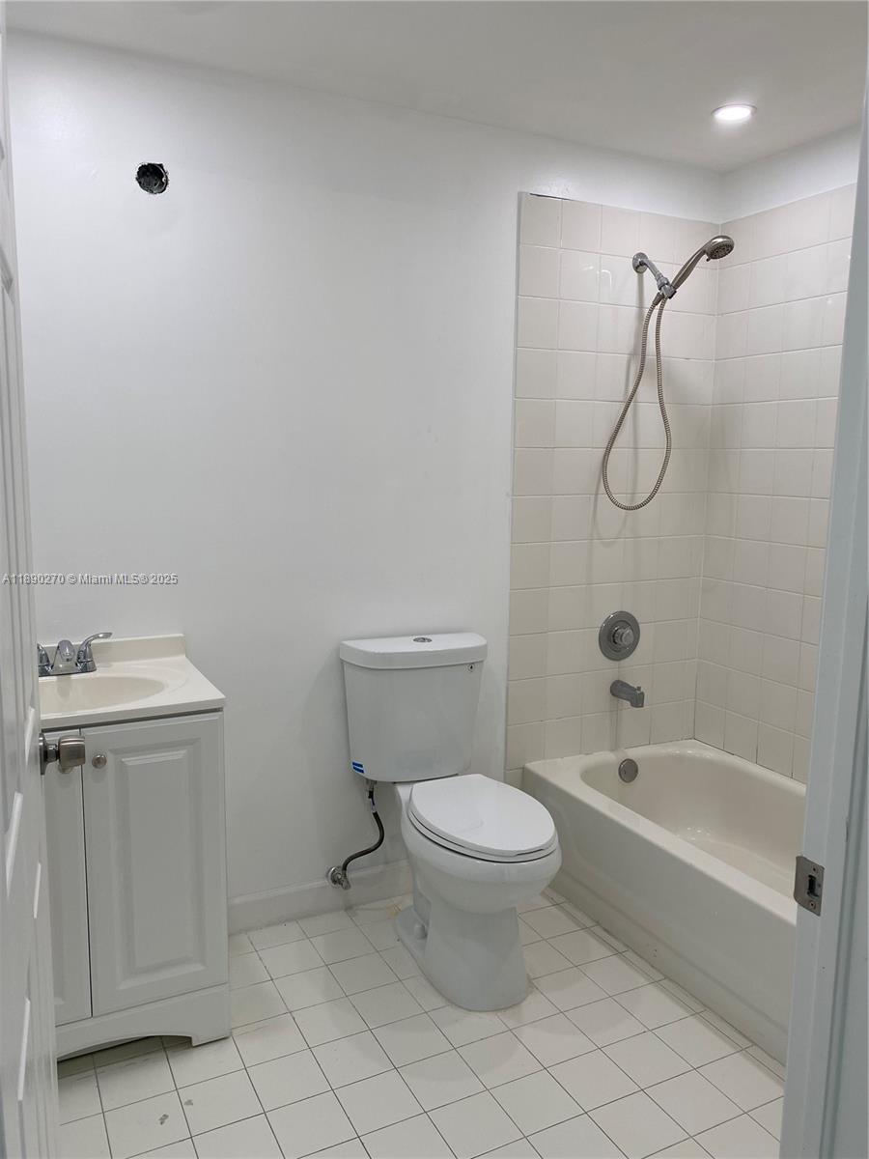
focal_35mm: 26
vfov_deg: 67.3
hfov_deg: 53.1
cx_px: 434
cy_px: 580
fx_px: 870
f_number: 1.8
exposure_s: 1/122
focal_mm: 4.25
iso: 32
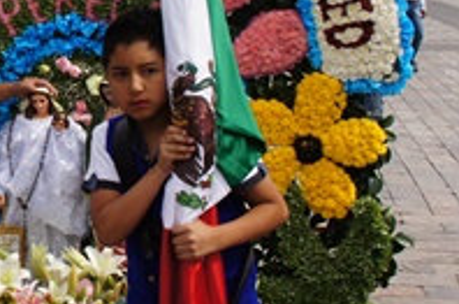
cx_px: -12
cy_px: 67
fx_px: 1043
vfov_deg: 16.5
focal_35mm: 82
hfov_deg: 23.6
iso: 100
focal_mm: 18
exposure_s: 1/100
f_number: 11
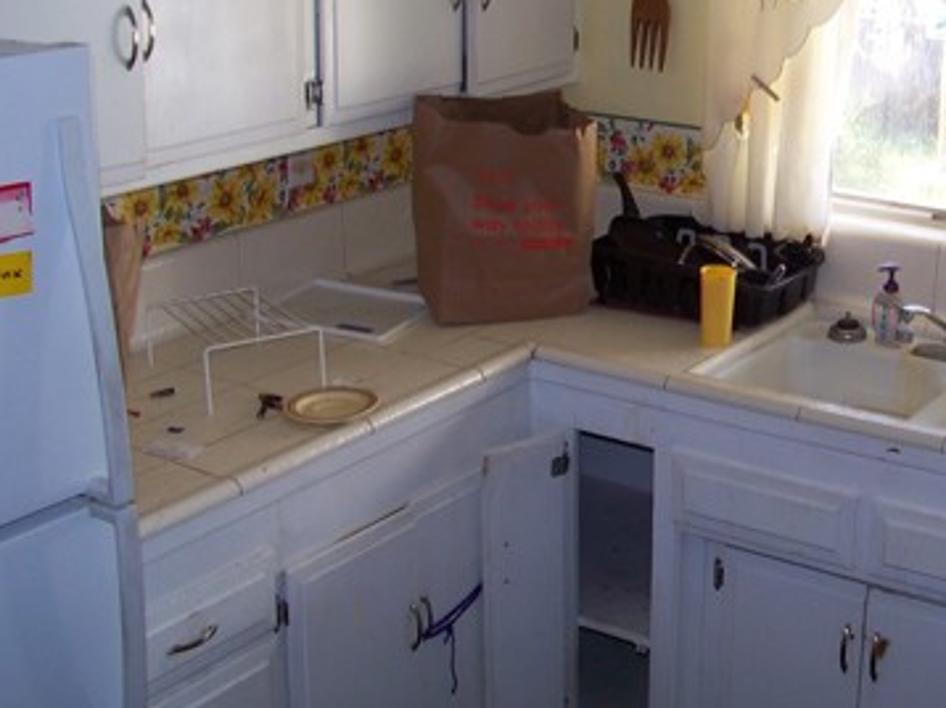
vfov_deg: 24.7
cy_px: 246
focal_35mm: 59
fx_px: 1611
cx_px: 777
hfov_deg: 31.7
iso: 64
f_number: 3.6
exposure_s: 1/30
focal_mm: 5.85
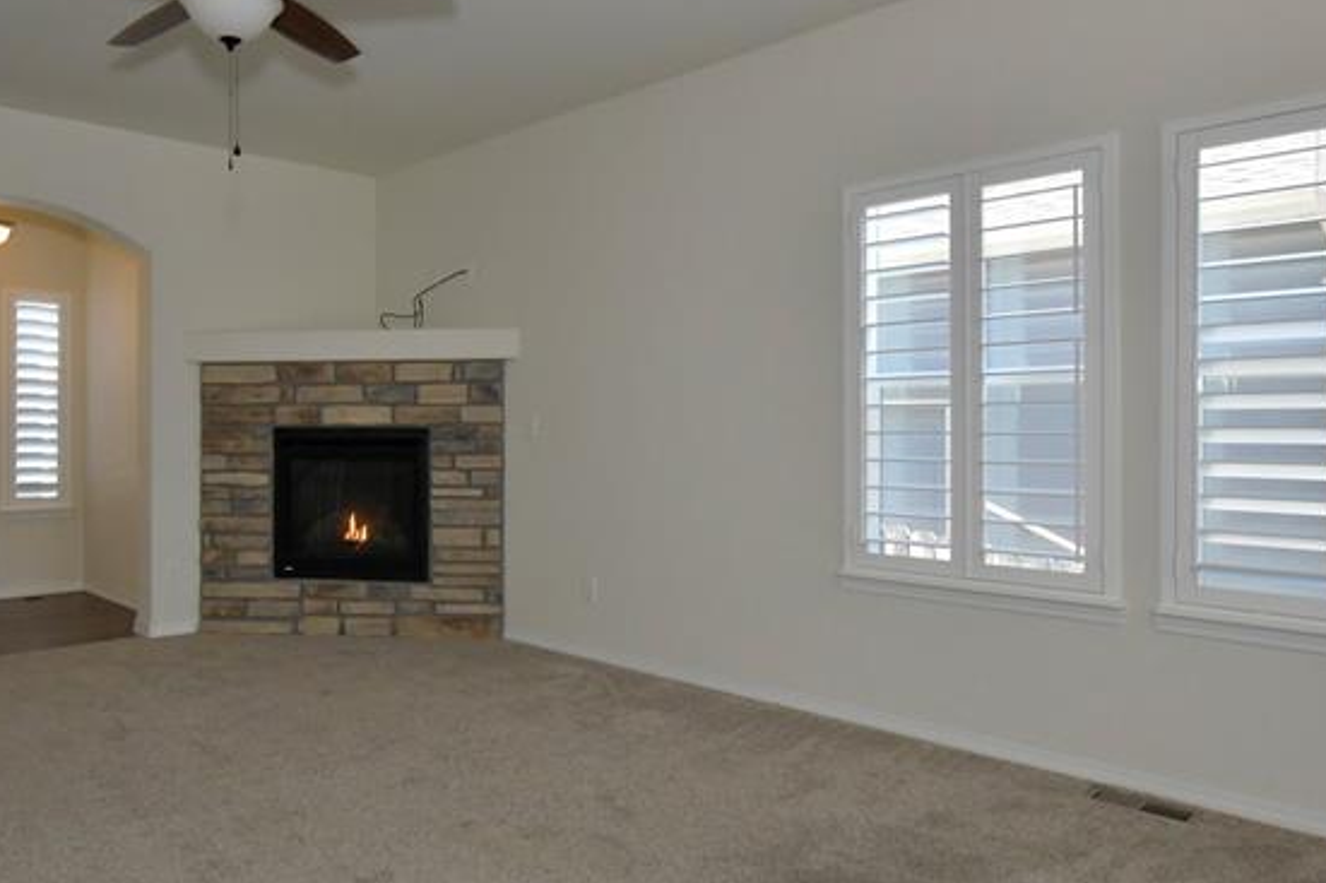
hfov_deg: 67.3
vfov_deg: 49.5
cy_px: 435
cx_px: 433
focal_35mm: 26
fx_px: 957
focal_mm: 14
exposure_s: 1/160
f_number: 11
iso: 2000
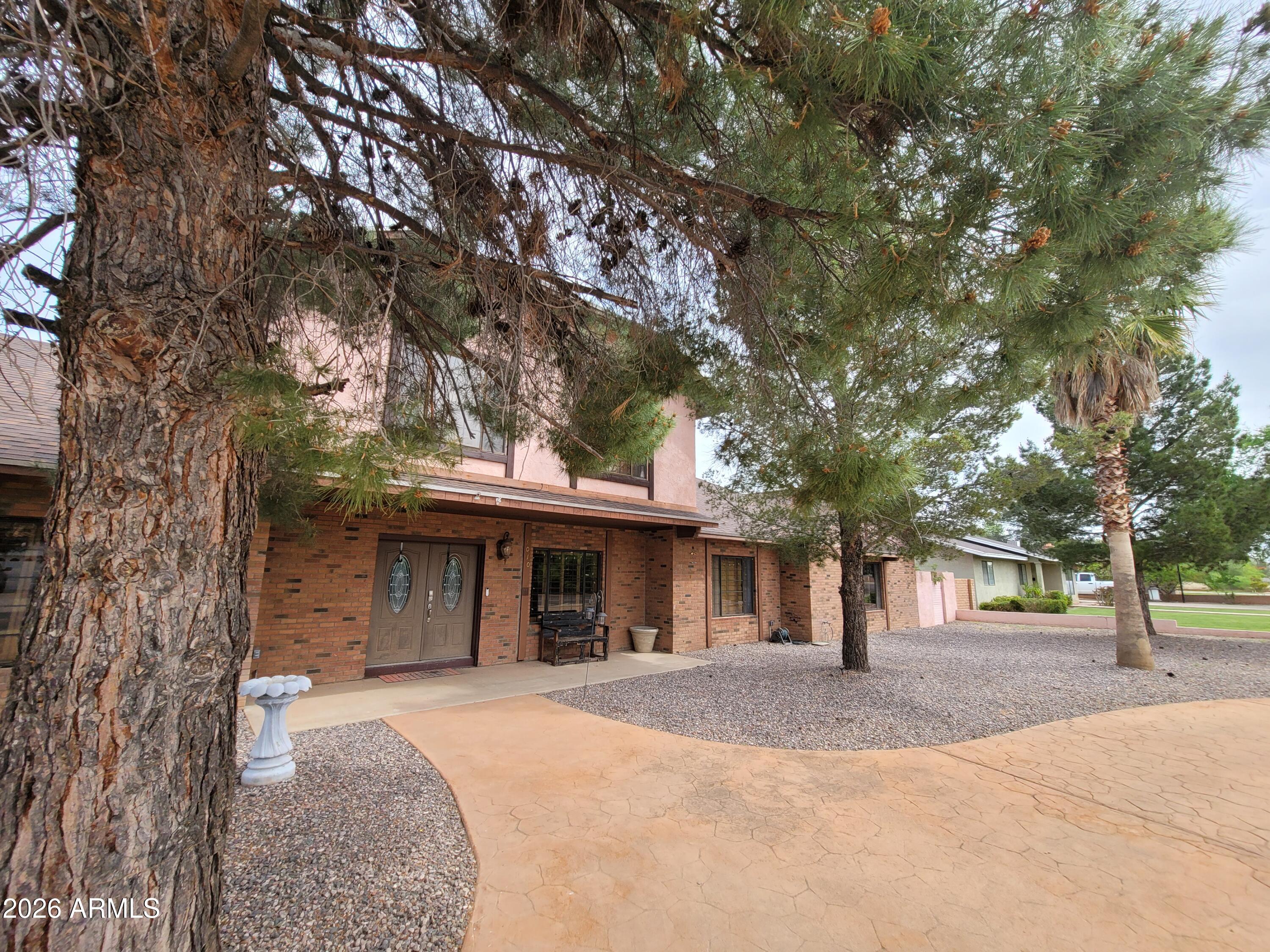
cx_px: 635
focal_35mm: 13
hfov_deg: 106.2
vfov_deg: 89.9
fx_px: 477
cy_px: 476
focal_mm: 2.2
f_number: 2.2
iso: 64
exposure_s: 1/638
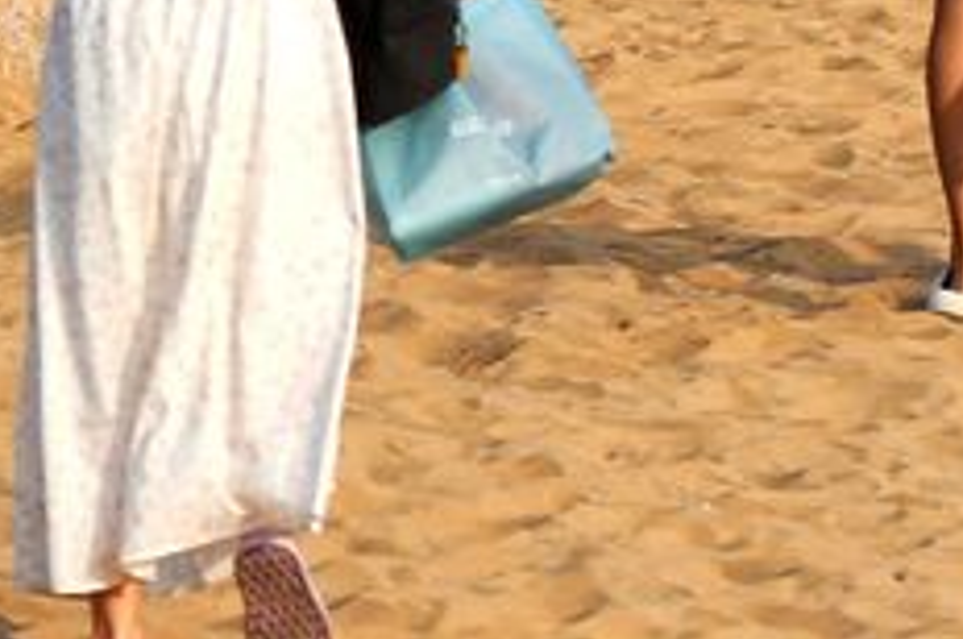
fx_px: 14532
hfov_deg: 3.8
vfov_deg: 2.5
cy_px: -817
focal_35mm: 544
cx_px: -618
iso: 125
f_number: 5
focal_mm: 70
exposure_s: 1/1000
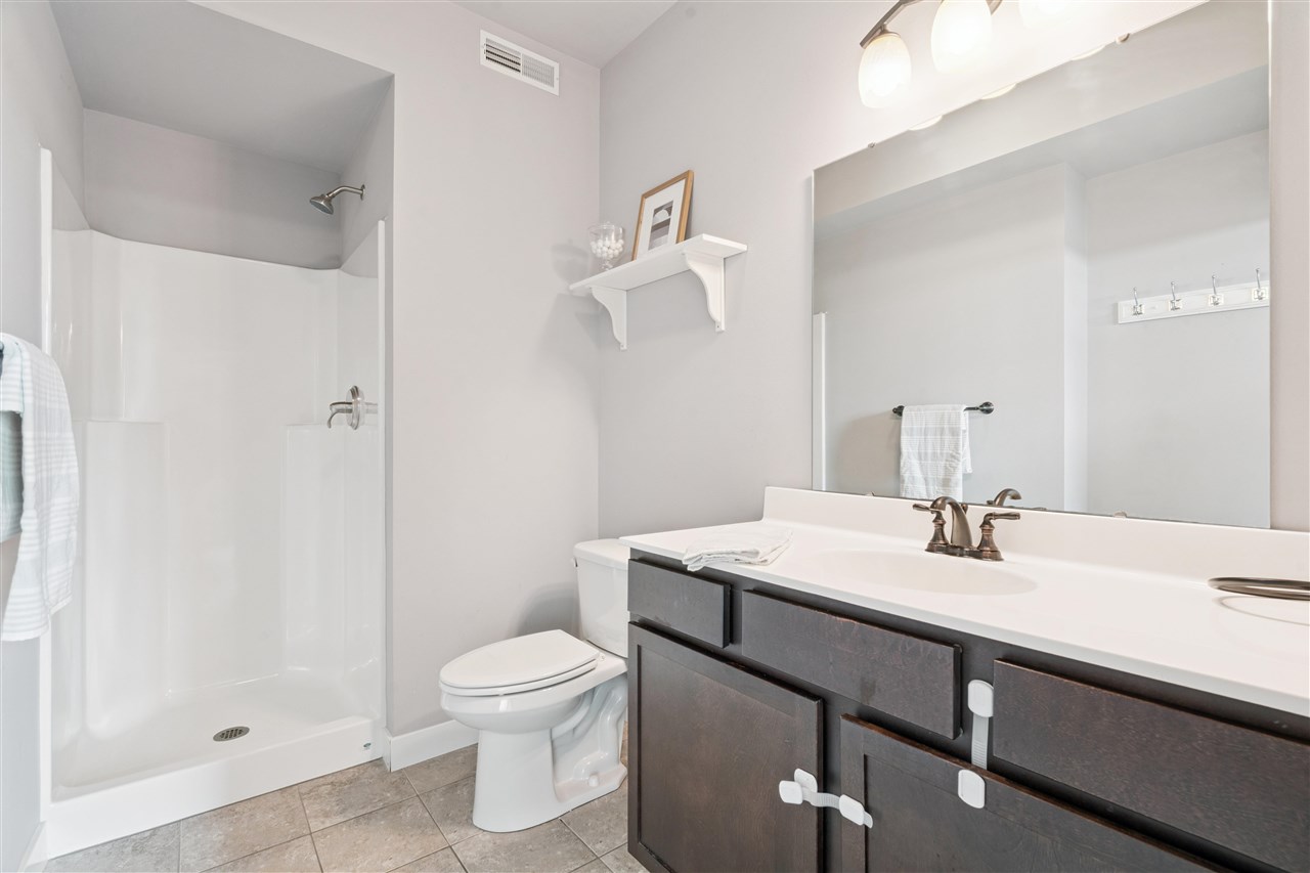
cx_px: 655
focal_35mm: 16
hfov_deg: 96.7
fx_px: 582
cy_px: 436
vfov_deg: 73.7
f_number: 10
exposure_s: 1/2
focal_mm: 16
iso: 400
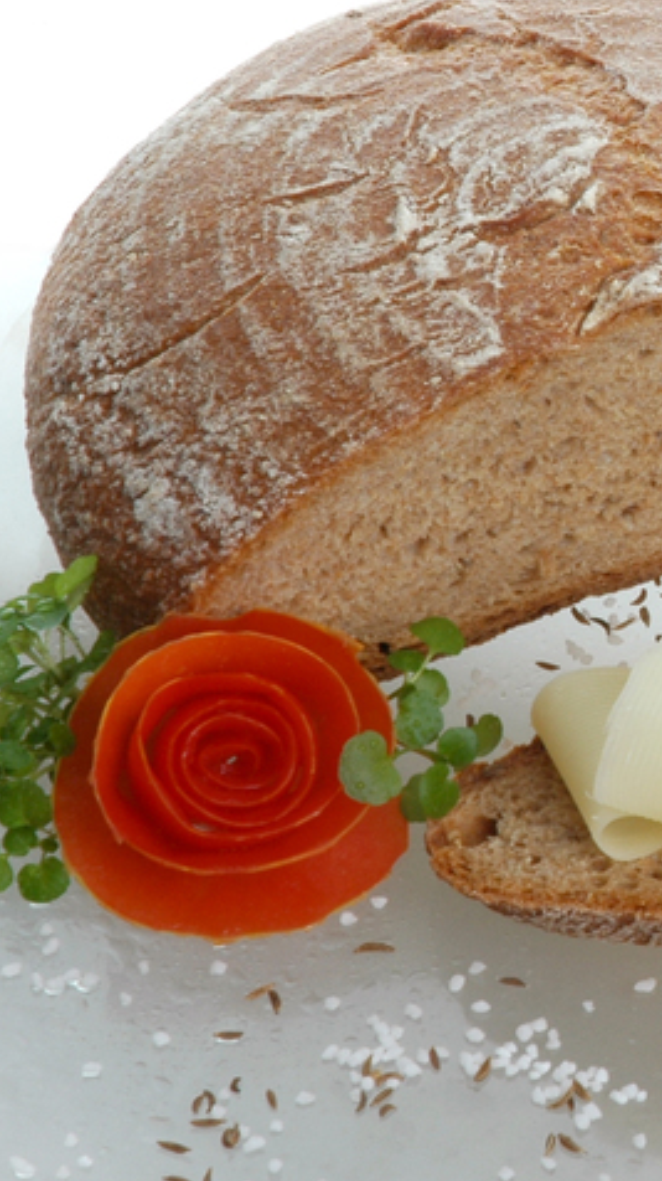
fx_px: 7224
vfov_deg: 9.3
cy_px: 464
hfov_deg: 5.2
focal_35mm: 231
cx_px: 1029
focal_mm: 70
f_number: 20
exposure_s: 1/60
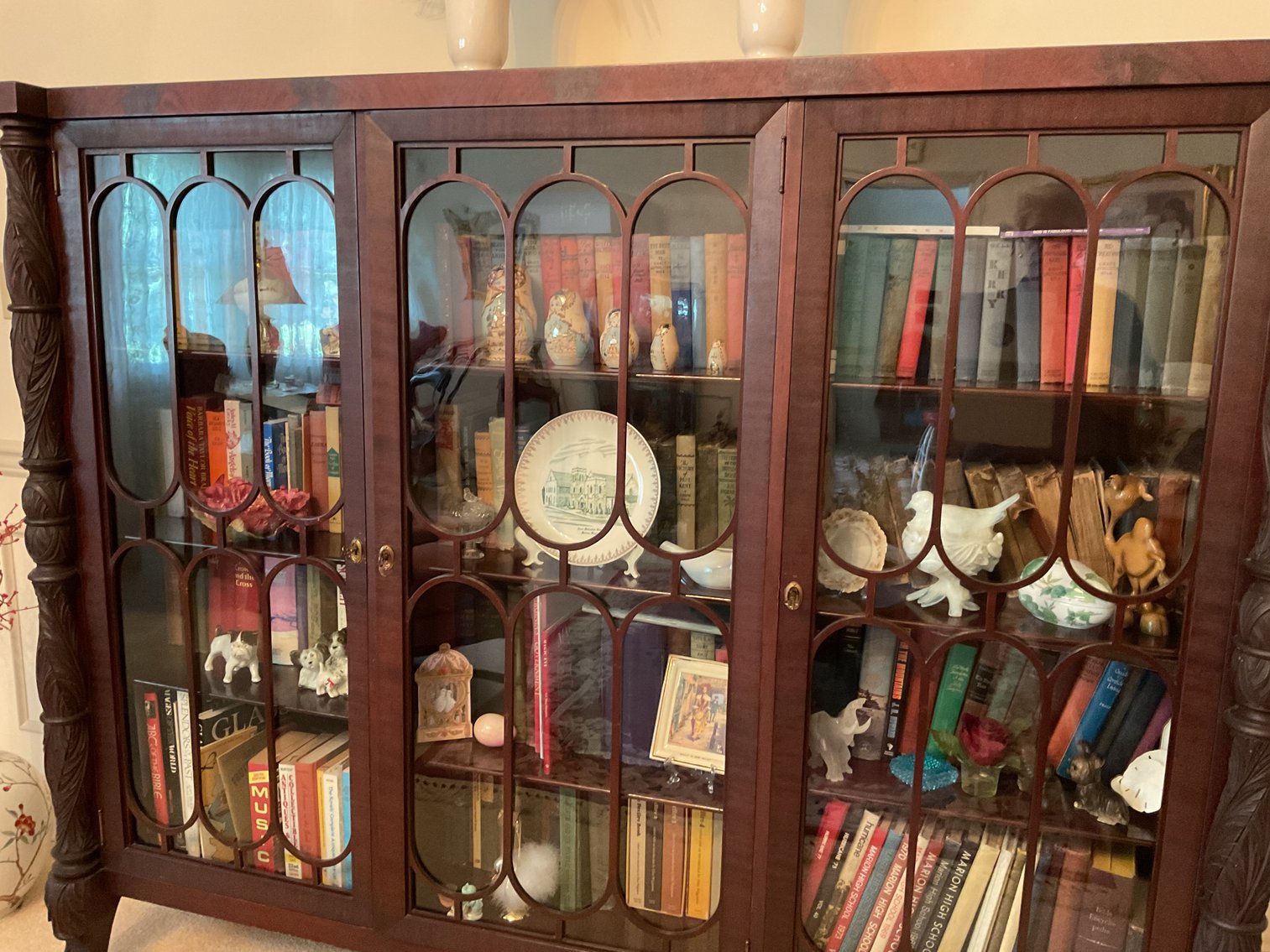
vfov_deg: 48.2
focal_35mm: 29
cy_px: 476
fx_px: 1064
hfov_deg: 61.7
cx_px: 635
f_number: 1.8
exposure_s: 1/30
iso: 400
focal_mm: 3
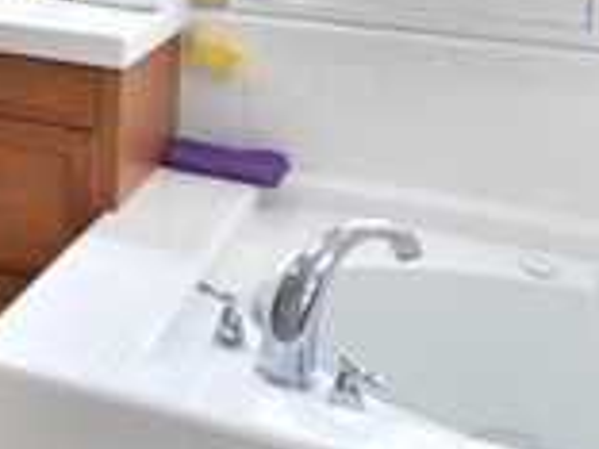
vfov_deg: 20.8
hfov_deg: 25.5
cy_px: -163
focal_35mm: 63
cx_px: -219
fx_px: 1090
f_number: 13
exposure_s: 1/20
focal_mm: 11
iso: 2000
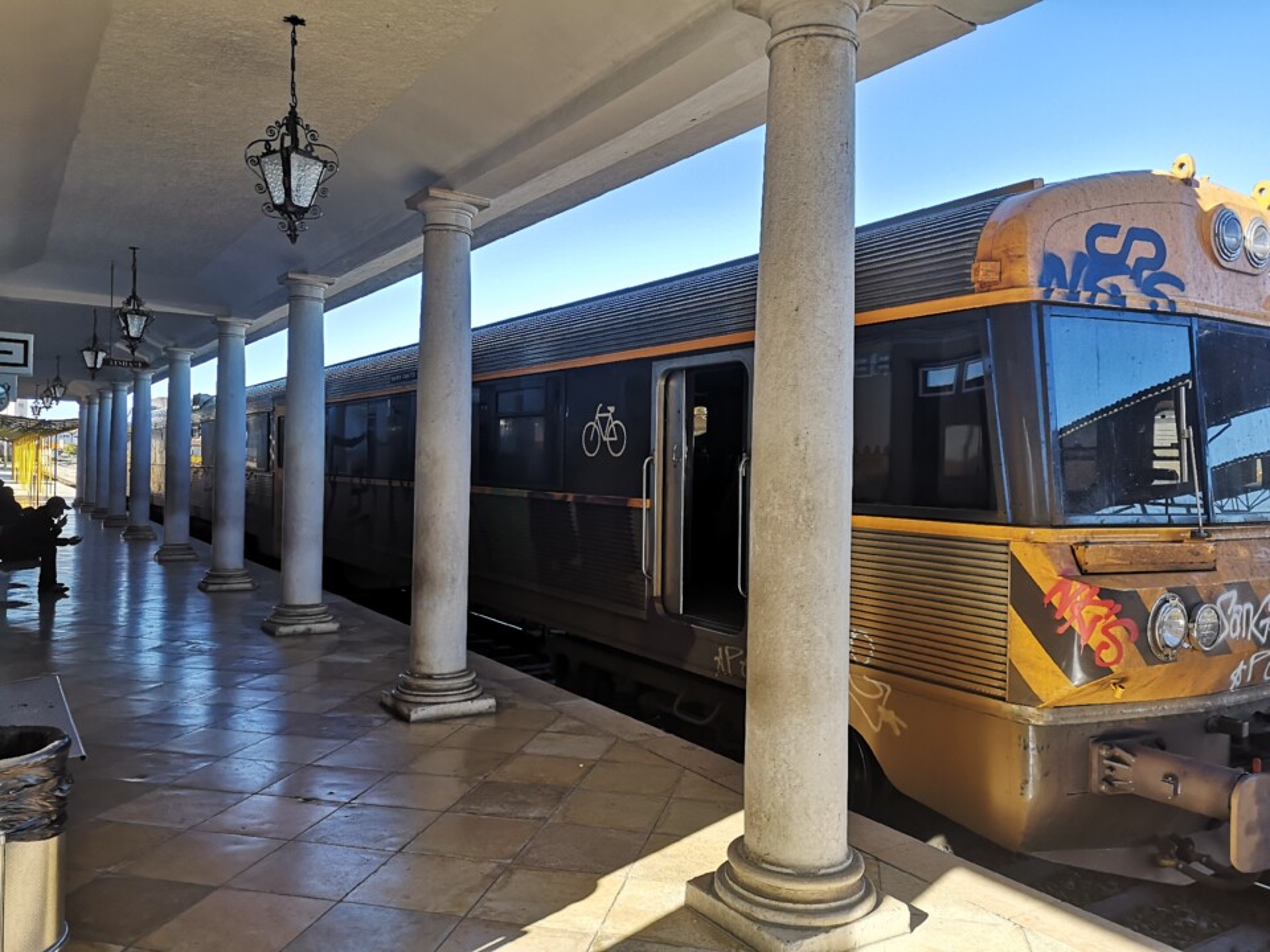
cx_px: 635
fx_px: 991
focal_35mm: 27
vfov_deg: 51.4
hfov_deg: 65.3
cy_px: 476
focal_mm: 3.95
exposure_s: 1/375
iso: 50
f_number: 1.8
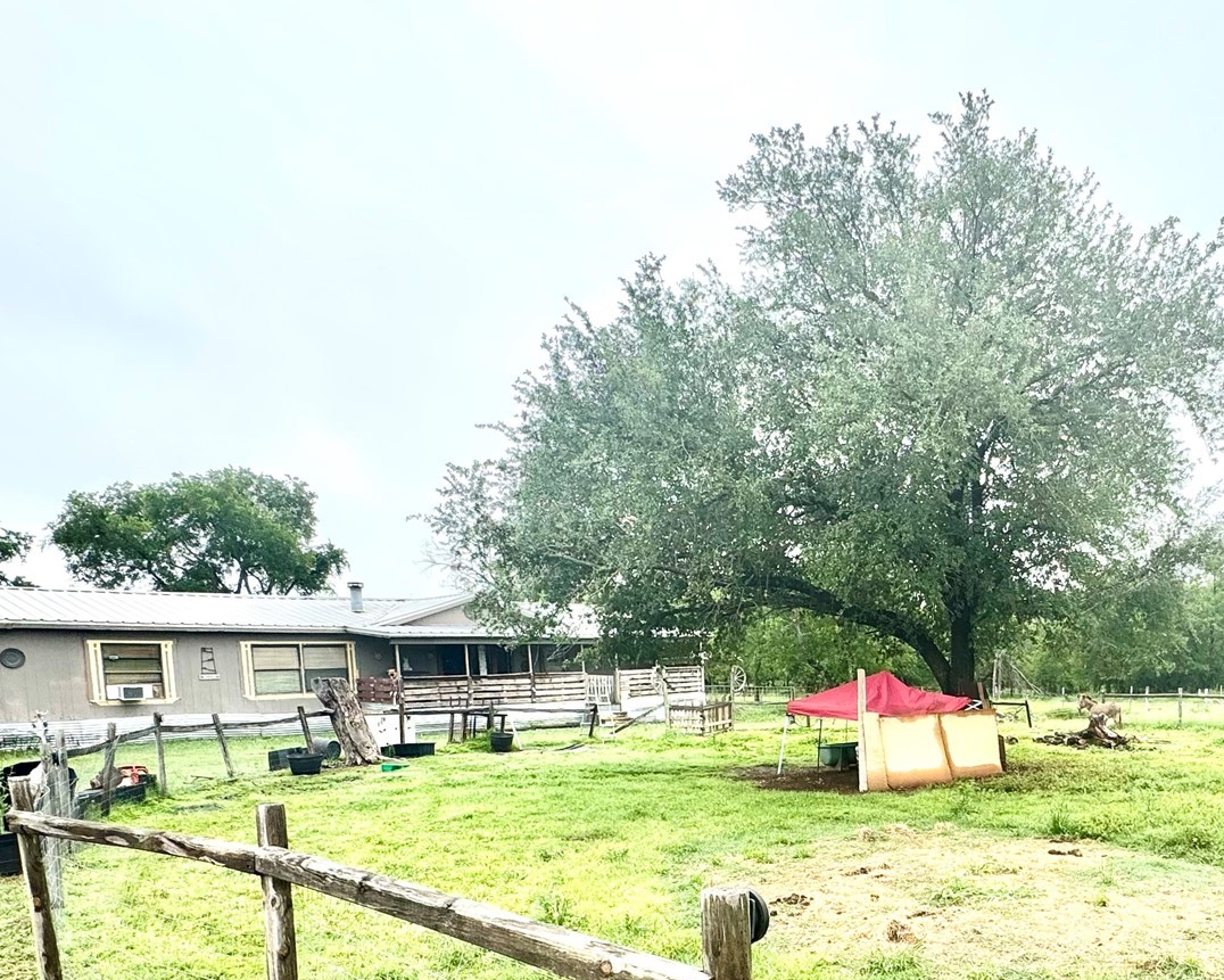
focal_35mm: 26
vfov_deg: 52.3
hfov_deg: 62.9
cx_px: 892
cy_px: 748
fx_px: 942
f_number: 2.2
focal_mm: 2.22
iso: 40
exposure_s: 1/370
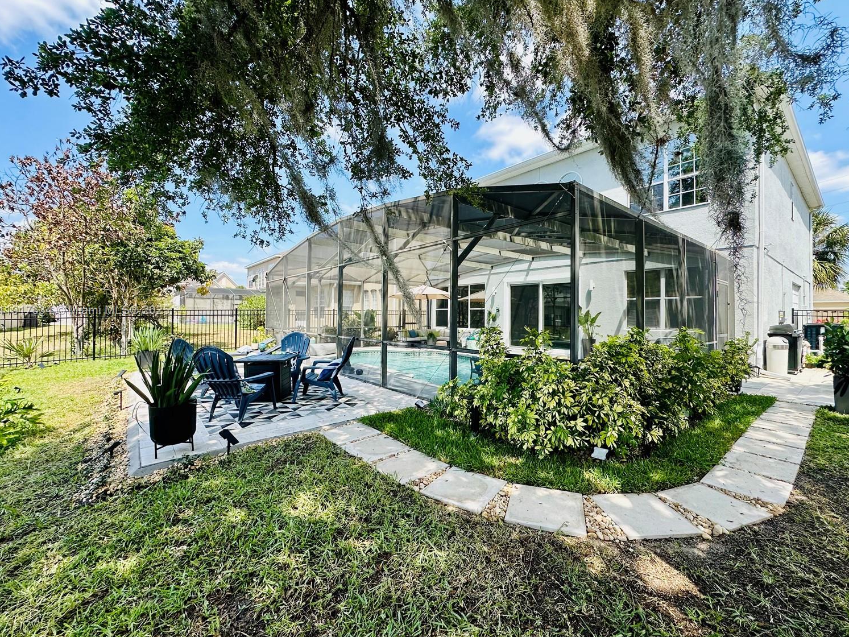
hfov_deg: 98.1
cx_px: 442
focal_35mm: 15
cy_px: 311
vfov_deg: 81.7
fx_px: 368
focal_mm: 2.22
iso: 40
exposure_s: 1/558
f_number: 2.2
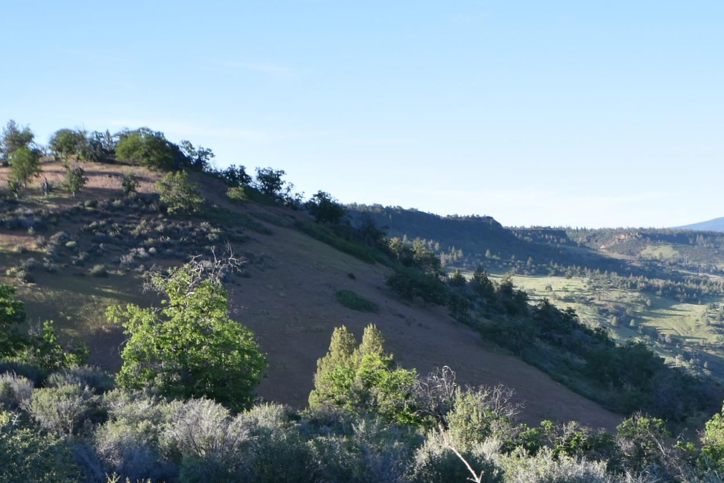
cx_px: 641
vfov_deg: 18.8
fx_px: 1428
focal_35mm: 71
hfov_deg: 27.5
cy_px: 466
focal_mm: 24
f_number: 5.6
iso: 200
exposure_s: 1/250
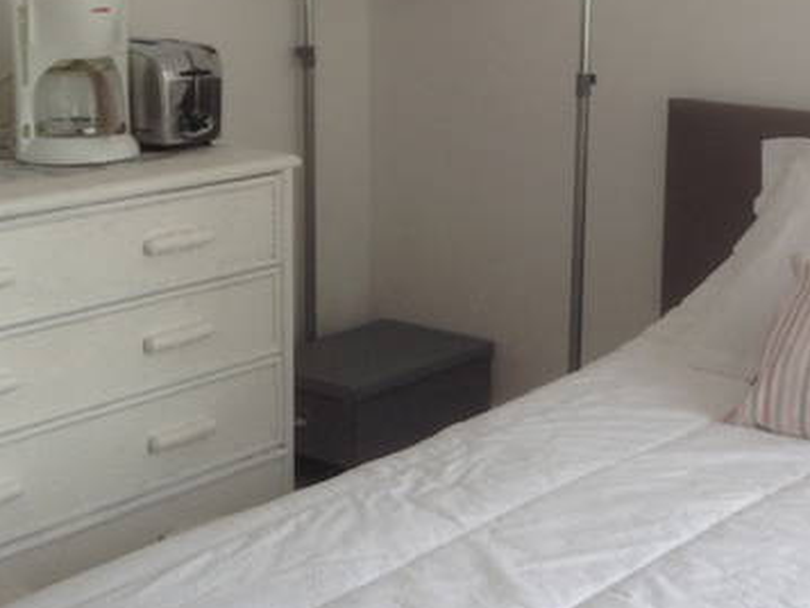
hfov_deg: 26.1
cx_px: 658
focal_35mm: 73
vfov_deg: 19.9
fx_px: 1709
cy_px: 113
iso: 32
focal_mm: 3.3
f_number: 2.4
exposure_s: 1/40
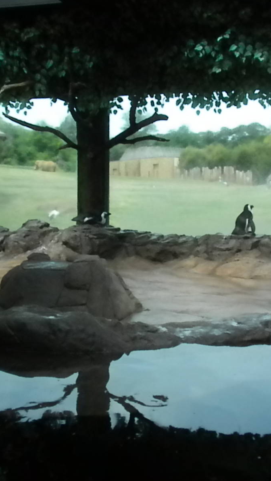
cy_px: 240
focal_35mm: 54
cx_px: 166
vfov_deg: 38.5
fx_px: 690
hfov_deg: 22.2
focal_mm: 6.6
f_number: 10
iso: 640
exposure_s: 1/216
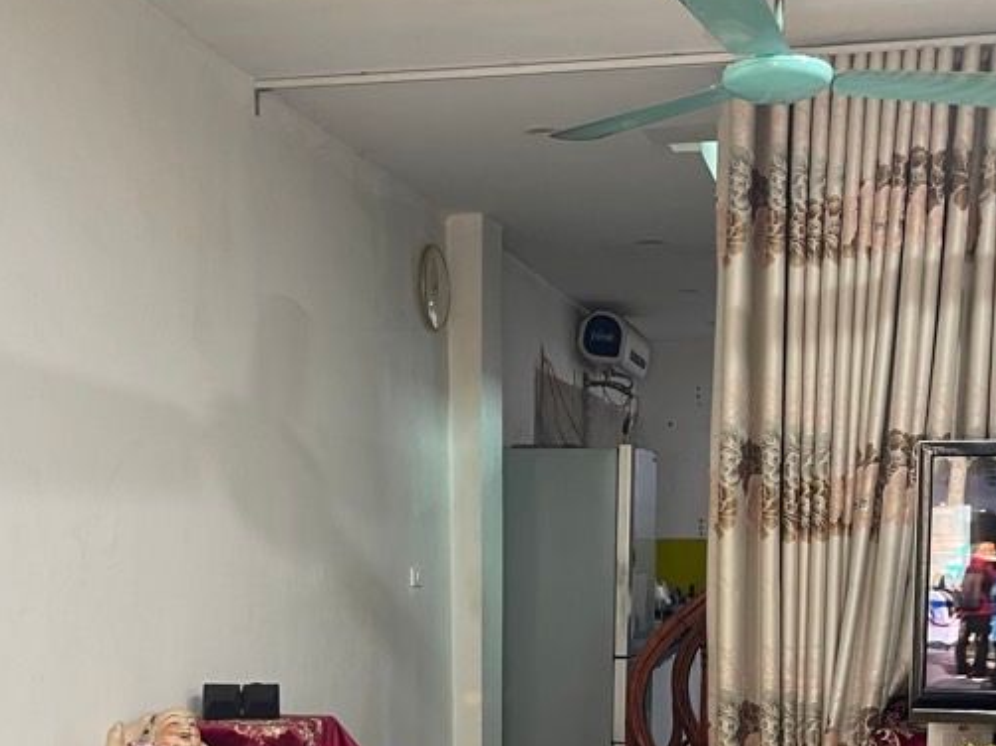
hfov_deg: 37.5
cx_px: 520
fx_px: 1467
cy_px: 702
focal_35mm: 51
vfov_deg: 27.3
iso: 125
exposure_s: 1/50
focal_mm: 5.1
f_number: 1.6
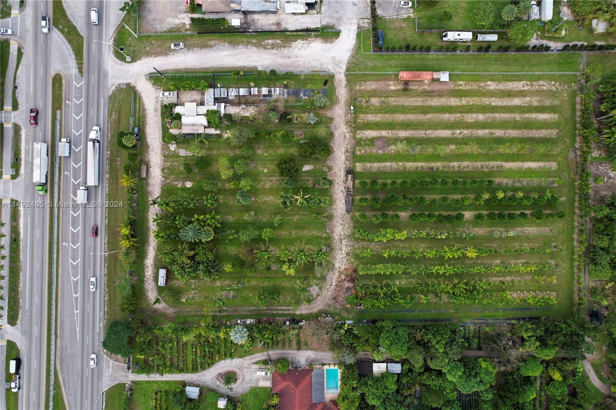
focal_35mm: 22
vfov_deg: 57.2
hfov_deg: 78.6
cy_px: 205
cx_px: 308
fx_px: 376
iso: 110
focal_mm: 8.38
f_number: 2.8
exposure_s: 1/500
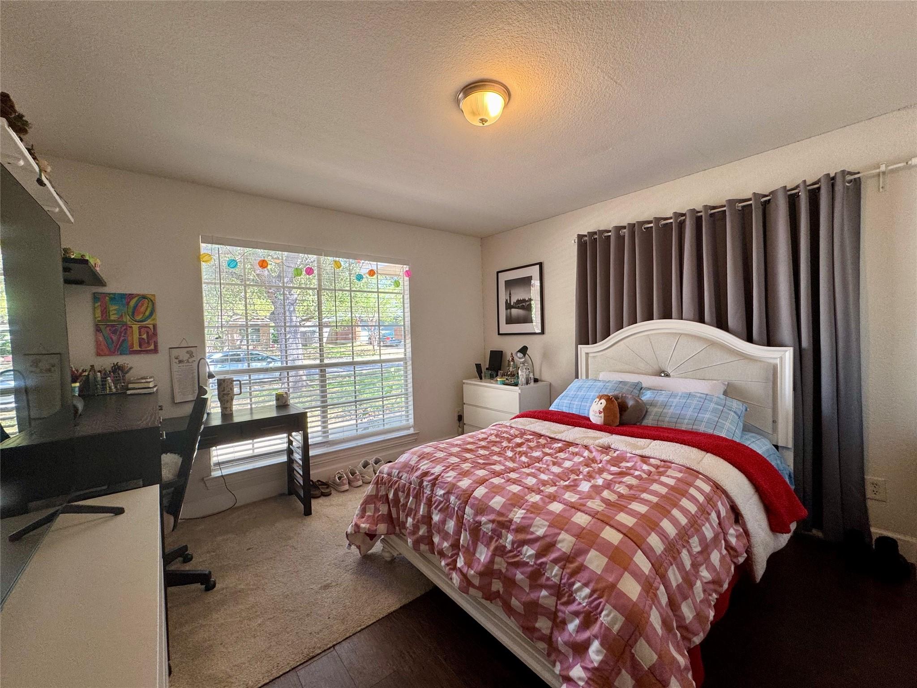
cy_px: 344
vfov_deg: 85.7
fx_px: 371
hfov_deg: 102.1
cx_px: 458
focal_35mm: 14
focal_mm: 2.22
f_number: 2.2
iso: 125
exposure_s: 1/120
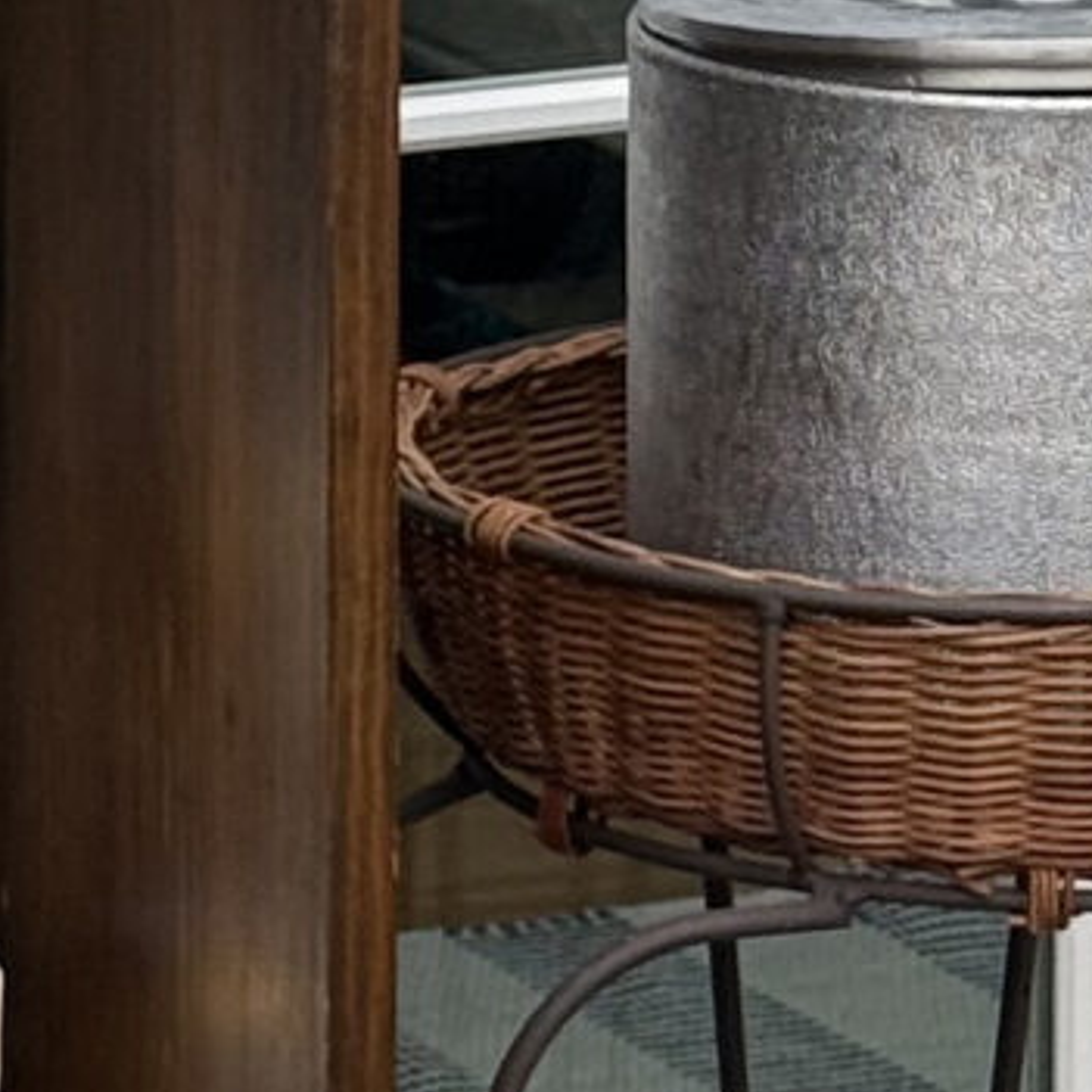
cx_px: -1005
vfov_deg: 5.7
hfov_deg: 5.6
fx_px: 11028
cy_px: 93
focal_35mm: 309
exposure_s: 1/244
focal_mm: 6.76
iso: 64
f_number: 1.78
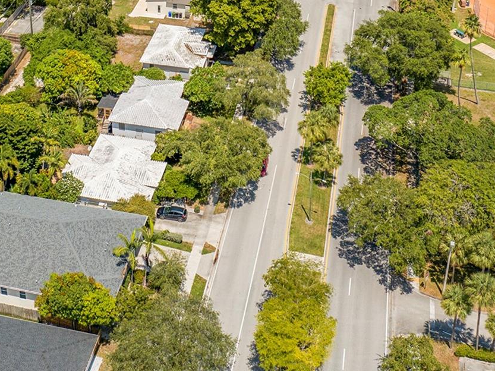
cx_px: 172
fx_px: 843
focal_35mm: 59
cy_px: -77
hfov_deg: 32.5
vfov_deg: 22.8
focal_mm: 12.29
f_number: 2.8
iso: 110
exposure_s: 1/640
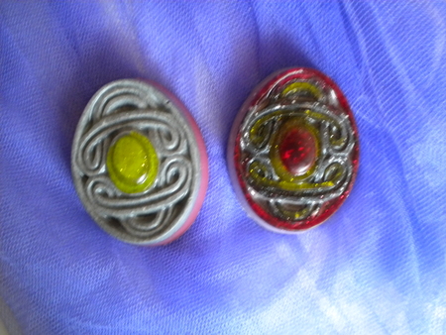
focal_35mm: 41
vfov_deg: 35.2
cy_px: 168
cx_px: 223
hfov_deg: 45.8
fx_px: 529
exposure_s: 1/6.9
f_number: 3.5
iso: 400
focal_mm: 7.4
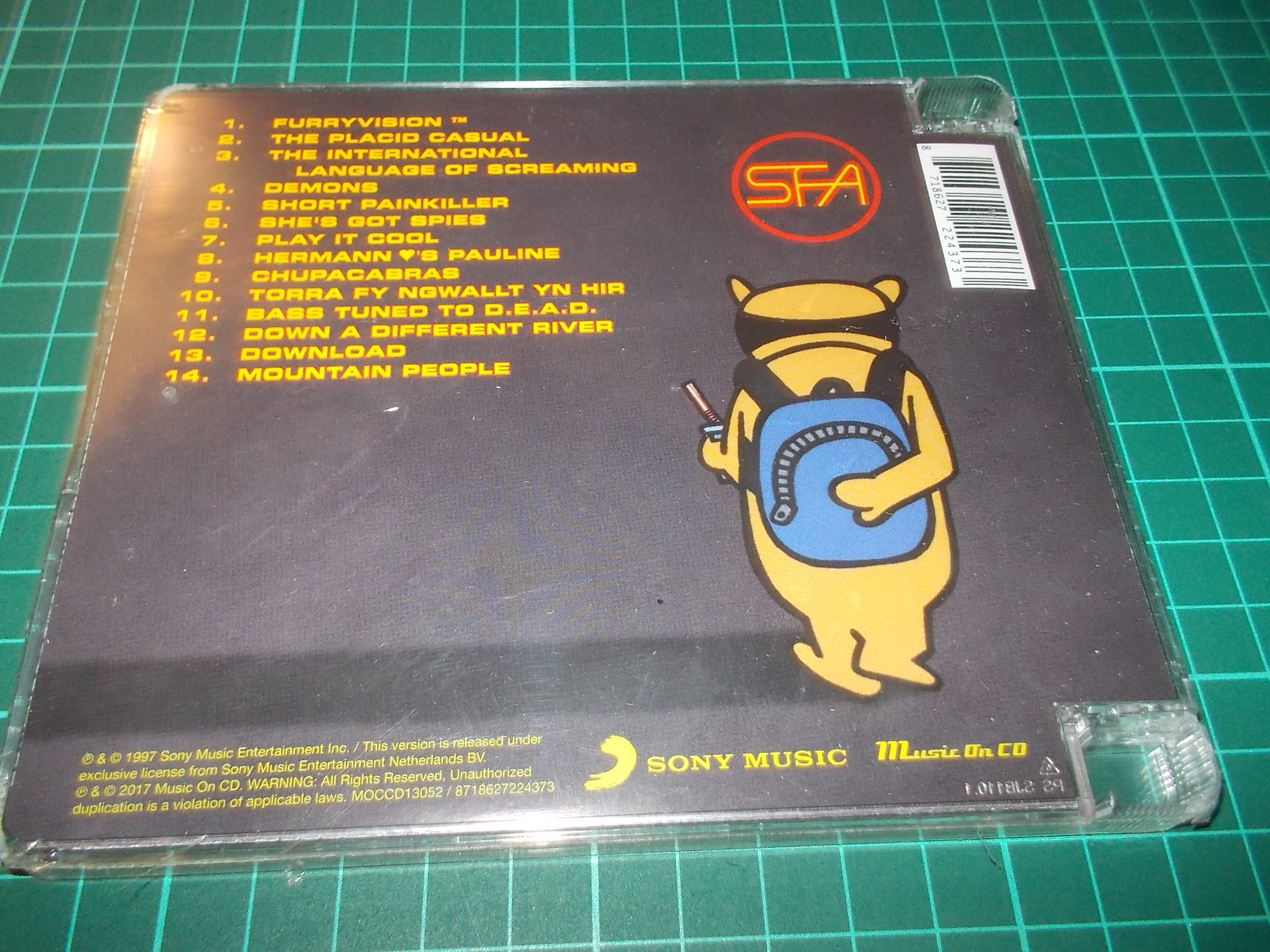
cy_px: 476
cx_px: 635
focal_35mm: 29
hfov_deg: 61.7
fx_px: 1064
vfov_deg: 48.2
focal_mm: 4.1
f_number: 3.3
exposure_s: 1/30
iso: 200
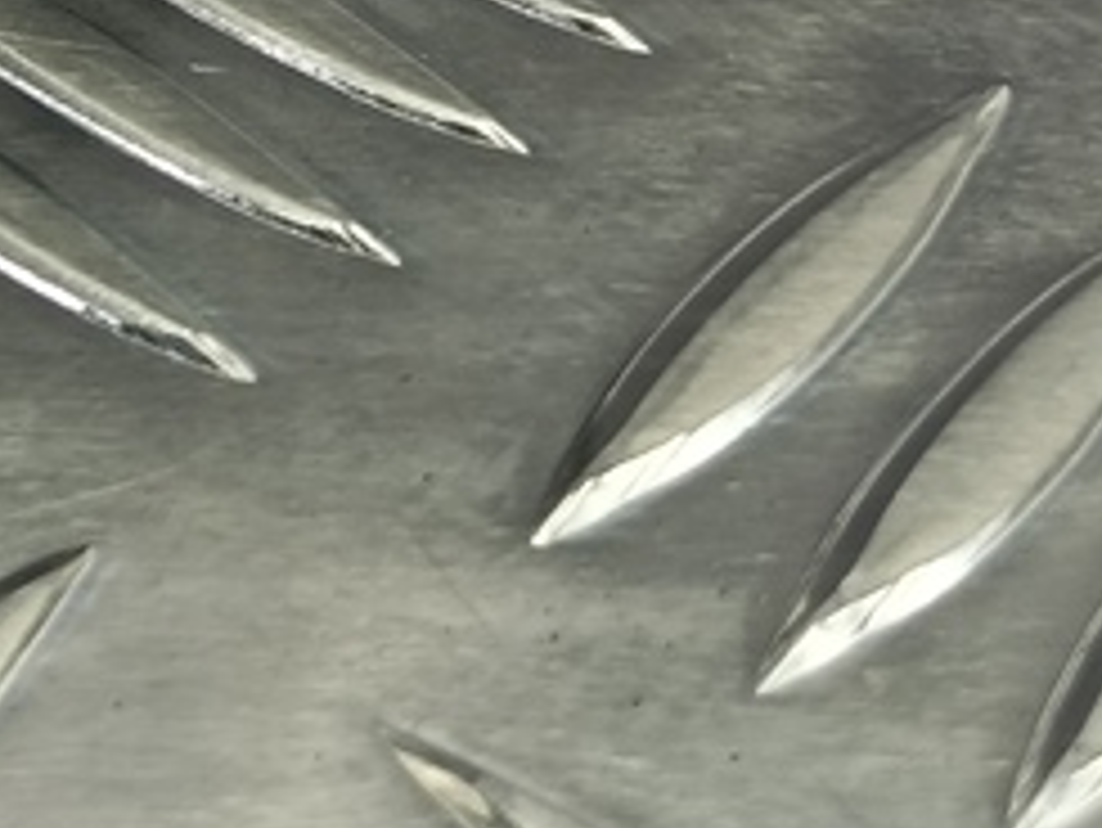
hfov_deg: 17.1
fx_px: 3058
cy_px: -806
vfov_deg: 13.3
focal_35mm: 96
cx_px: -837
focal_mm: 4.11
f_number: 1.6
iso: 103
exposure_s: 1/50
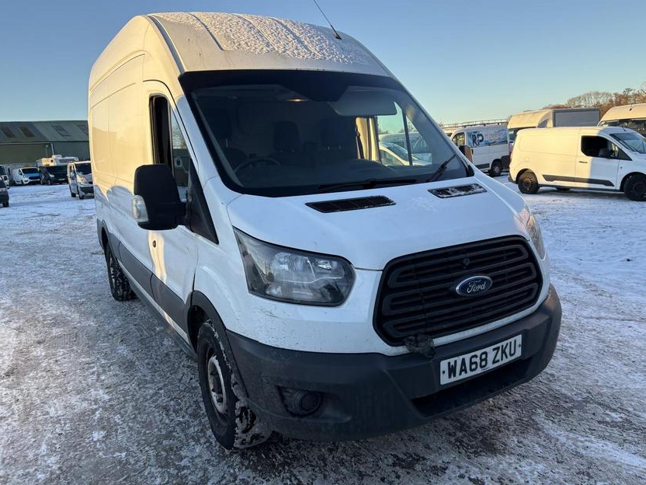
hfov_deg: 63.4
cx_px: 345
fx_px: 523
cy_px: 232
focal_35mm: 28
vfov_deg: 49.7
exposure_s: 1/667
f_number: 1.6
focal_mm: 5.96
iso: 50
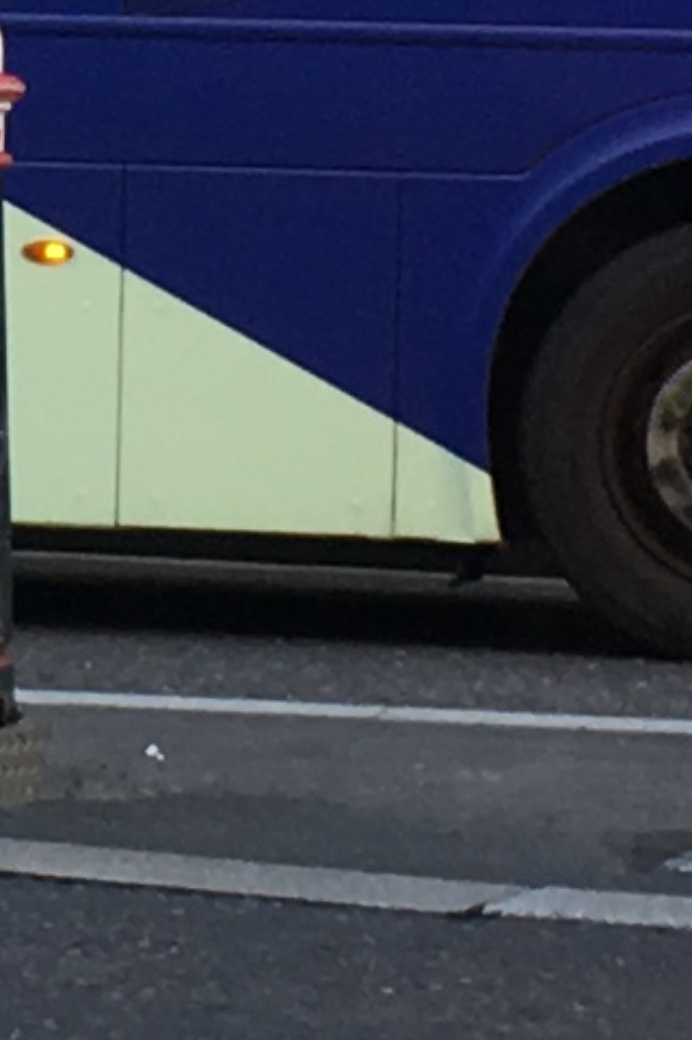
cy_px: -234
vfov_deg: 8.1
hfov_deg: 5.3
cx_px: -696
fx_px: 7305
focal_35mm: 253
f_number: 2.2
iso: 32
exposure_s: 1/50
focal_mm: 4.15
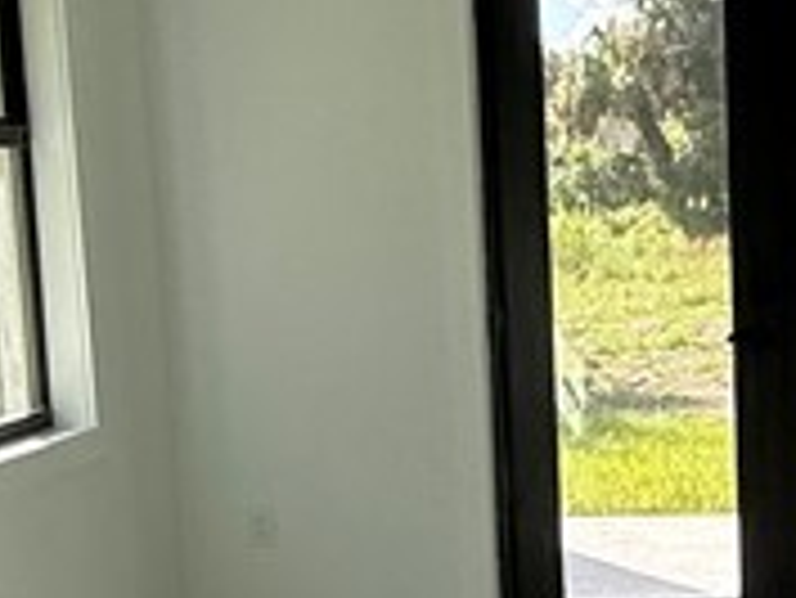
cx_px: 783
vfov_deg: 18.1
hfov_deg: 23.2
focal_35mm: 81
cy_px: 463
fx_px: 1864
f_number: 2.2
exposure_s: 1/430
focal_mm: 2.22
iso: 64
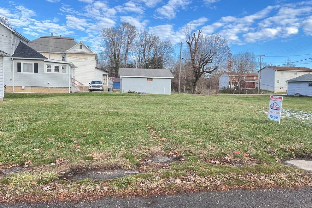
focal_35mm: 28
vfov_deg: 46.4
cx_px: 154
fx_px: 243
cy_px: 100
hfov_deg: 65.5
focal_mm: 5.7
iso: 50
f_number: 1.5
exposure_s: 1/753
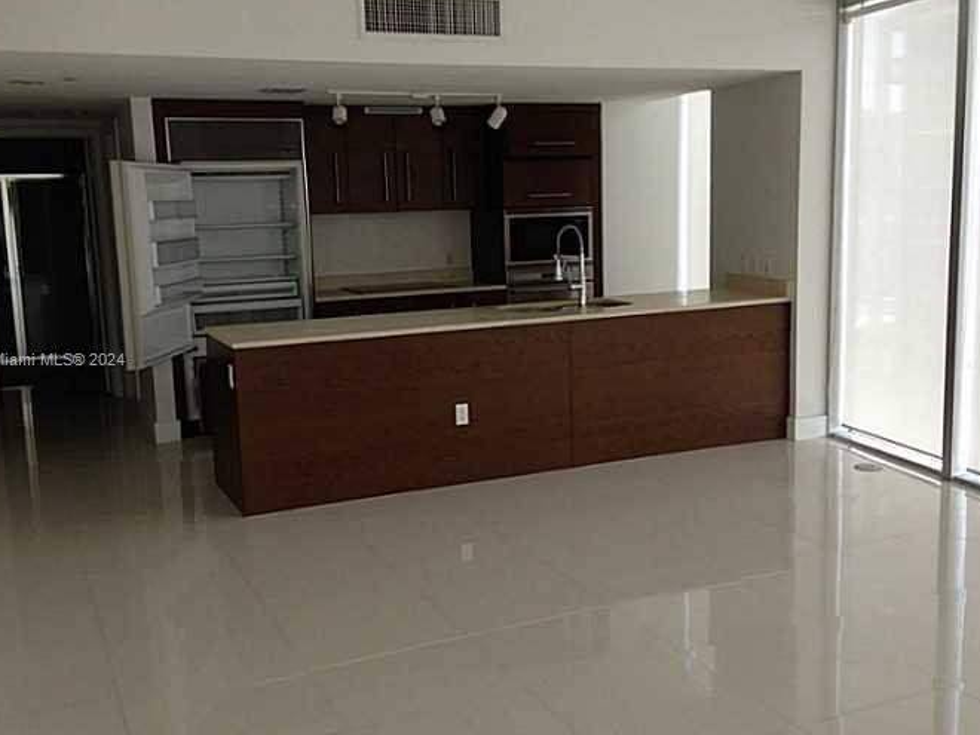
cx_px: 480
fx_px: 1132
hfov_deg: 46.8
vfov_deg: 36.0
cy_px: 361
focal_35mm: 40
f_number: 2.4
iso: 50
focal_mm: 4.12
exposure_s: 1/60
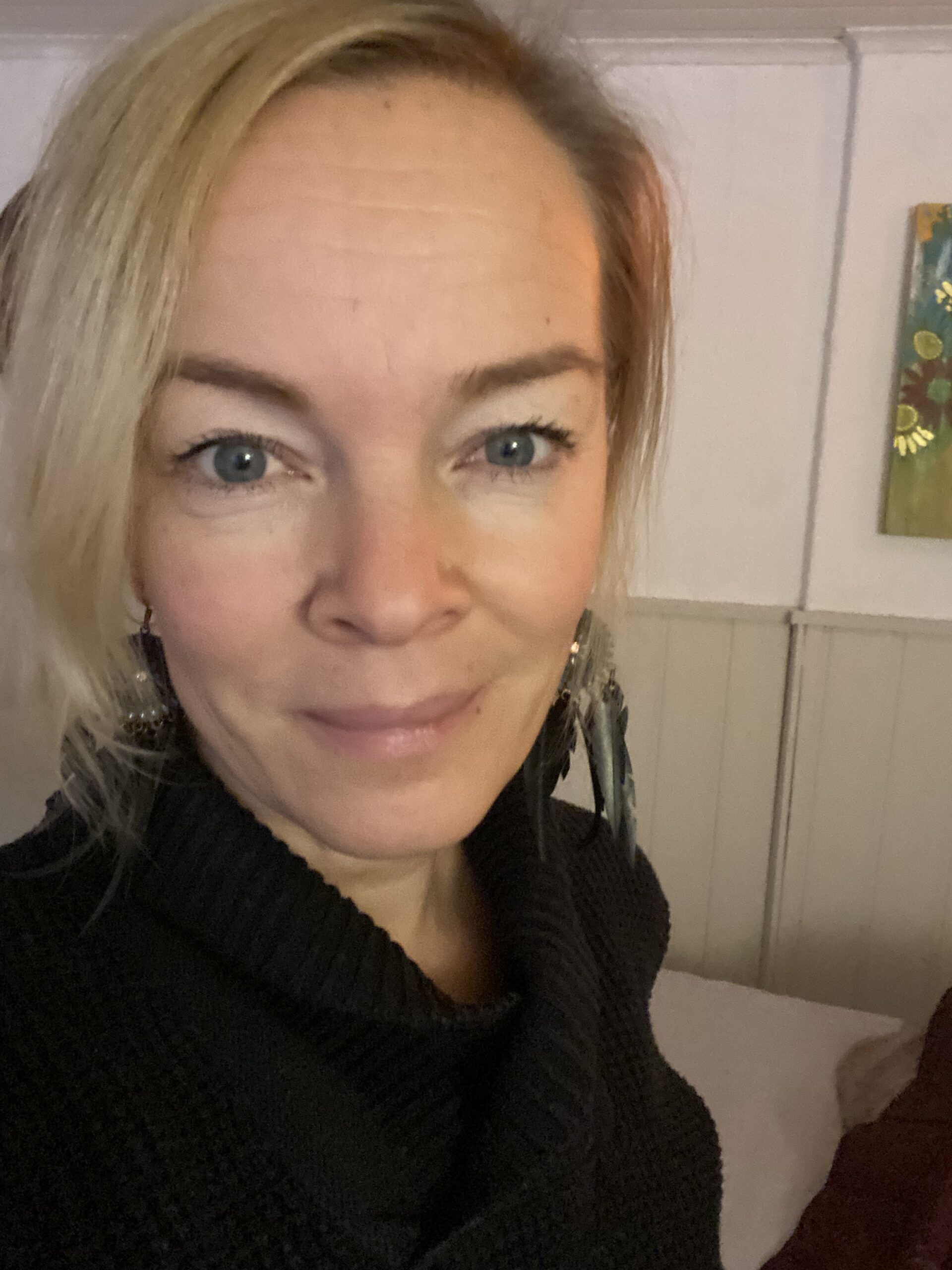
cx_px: 476
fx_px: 1100
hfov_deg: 46.8
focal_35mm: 30
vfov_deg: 60.0
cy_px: 635
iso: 800
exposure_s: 1/17
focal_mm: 2.71
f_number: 2.2
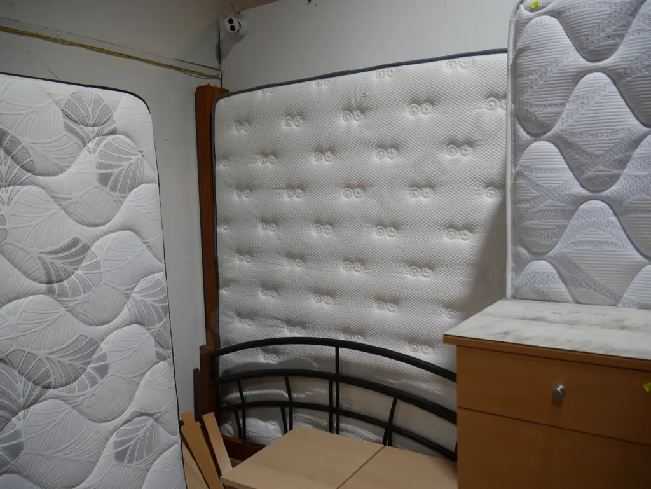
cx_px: 326
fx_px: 527
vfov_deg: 49.8
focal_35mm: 28
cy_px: 244
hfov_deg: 63.4
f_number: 3.5
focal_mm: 14
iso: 200
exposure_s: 1/125
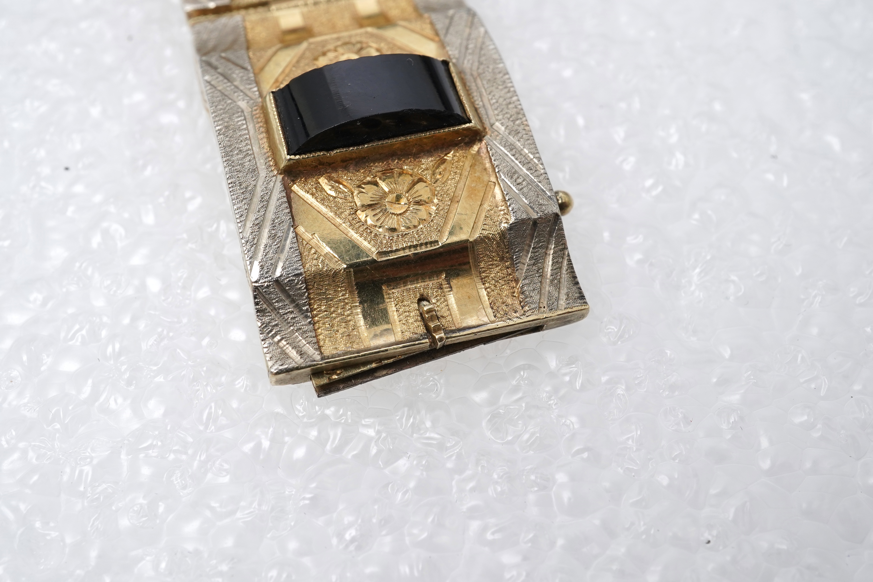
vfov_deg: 29.9
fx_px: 1091
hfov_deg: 43.6
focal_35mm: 45
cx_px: 436
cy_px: 291
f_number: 22
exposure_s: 1/125
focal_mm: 30
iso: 500
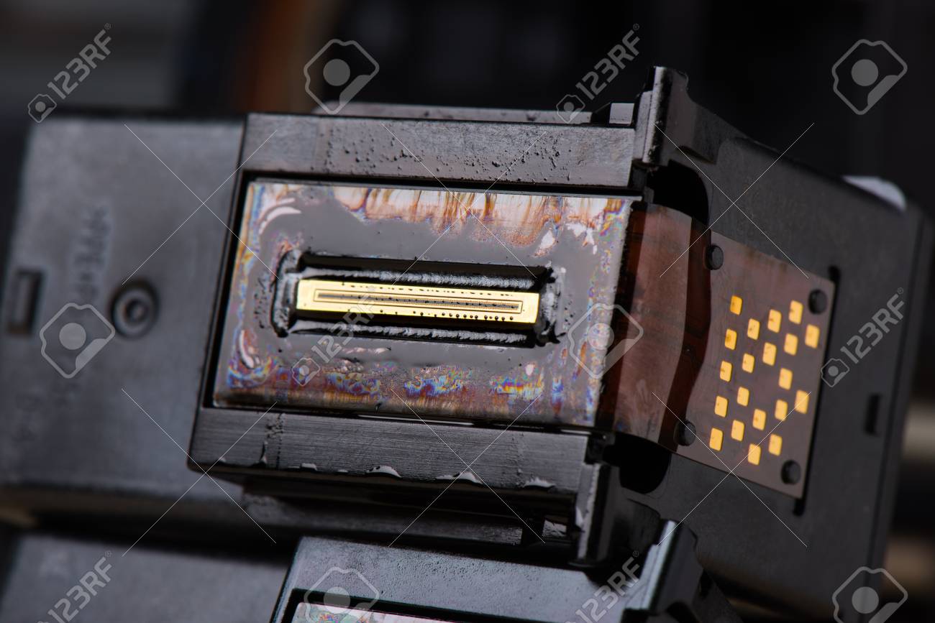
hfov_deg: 19.5
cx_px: 468
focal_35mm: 105
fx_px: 2727
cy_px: 312
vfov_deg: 13.0
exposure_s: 1/200
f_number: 25
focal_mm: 105
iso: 200
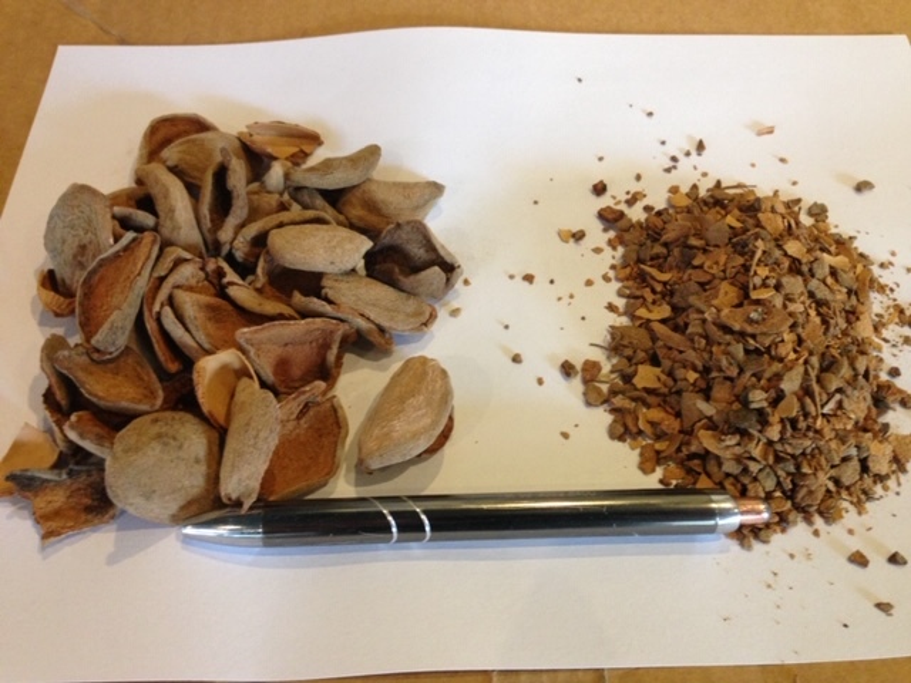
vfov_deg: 42.9
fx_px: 868
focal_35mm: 33
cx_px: 456
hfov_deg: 55.4
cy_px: 342
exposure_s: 1/20
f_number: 2.4
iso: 200
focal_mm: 4.13
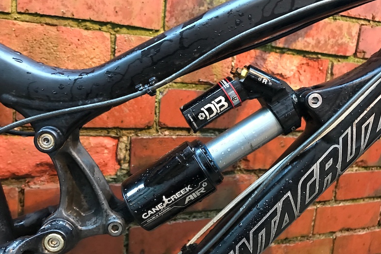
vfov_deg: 43.6
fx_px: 317
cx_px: 194
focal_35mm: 30
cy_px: 127
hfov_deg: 61.9
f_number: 1.8
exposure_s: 1/6
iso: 100
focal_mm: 3.99
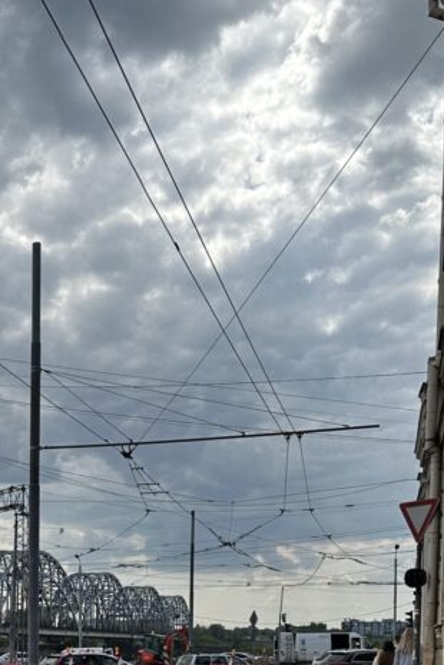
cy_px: 665
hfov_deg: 23.4
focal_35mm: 55
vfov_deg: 33.2
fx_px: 1017
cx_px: -23
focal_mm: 6.86
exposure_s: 1/5000
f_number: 1.78
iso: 80
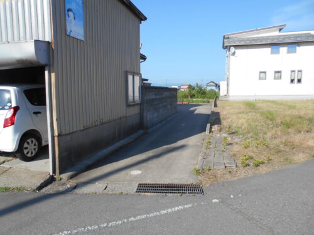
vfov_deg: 53.1
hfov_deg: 67.3
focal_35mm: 26
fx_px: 236
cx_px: 157
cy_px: 118
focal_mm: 4.6
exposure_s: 1/800
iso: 80
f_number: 3.2
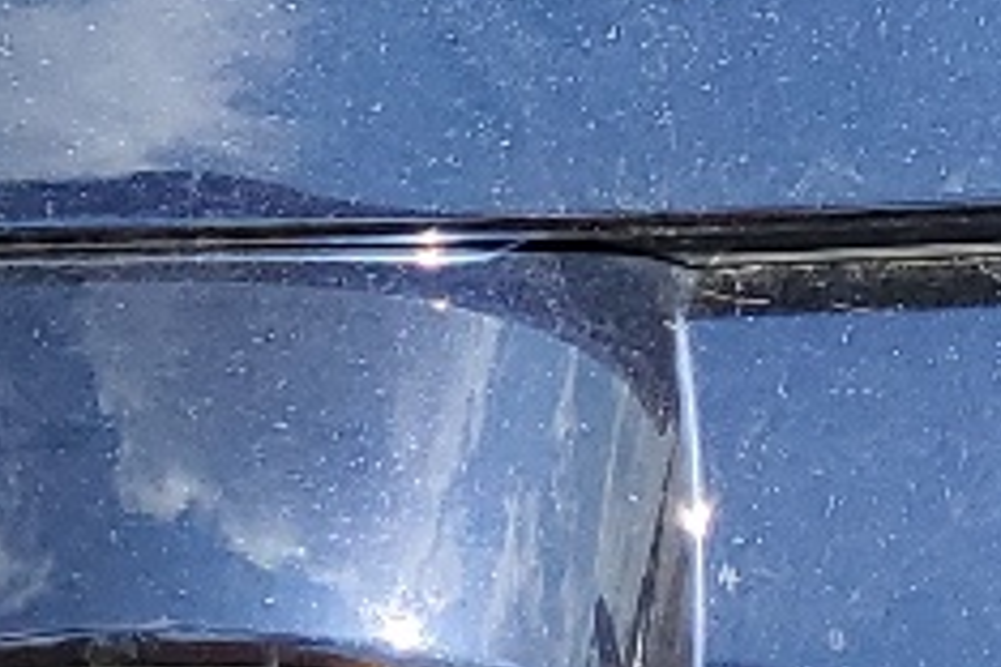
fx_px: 5144
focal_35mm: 185
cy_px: -1176
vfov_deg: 6.8
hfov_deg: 10.9
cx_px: -150
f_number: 1.5
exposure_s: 1/2000
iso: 50
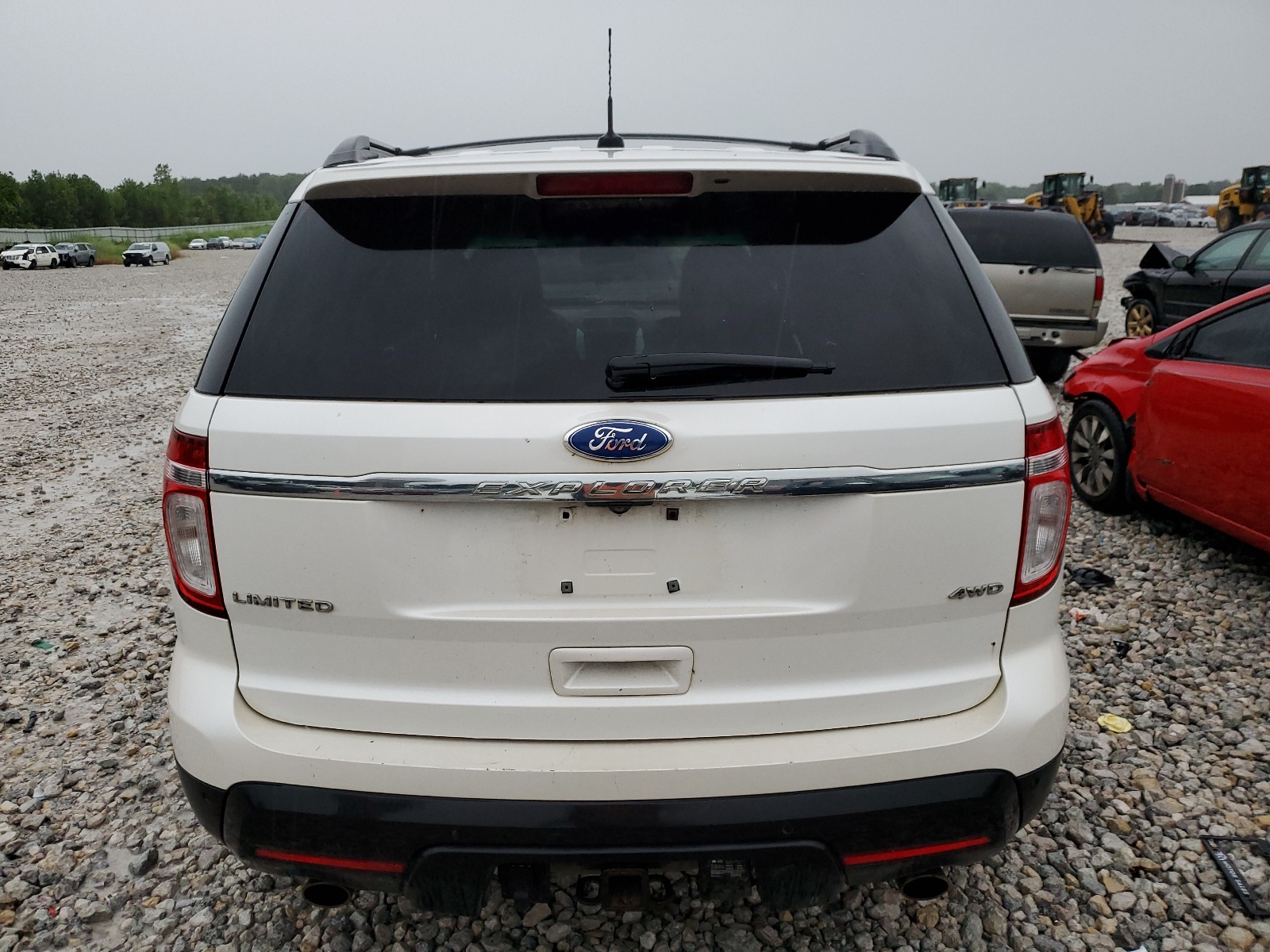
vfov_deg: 53.1
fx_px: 954
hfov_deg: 67.3
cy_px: 476
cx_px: 635
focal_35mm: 26
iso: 121
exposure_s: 1/60.2
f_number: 1.5
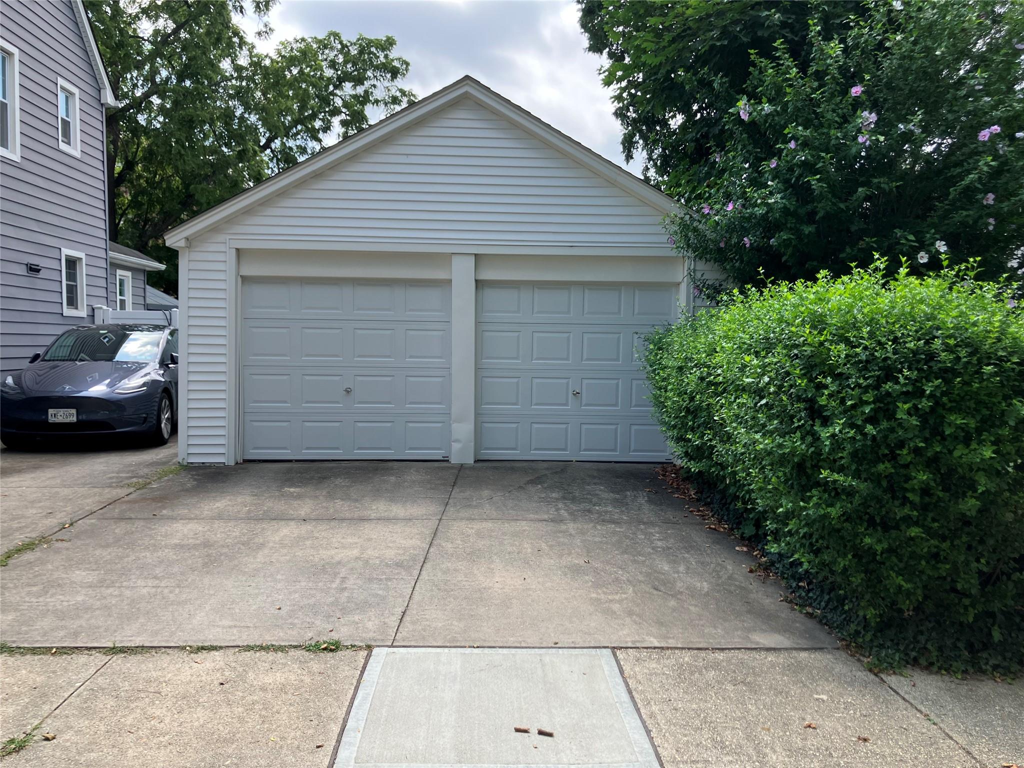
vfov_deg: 49.7
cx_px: 512
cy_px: 384
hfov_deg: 63.4
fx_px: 828
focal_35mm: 28
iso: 32
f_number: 1.8
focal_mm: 3.99
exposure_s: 1/623
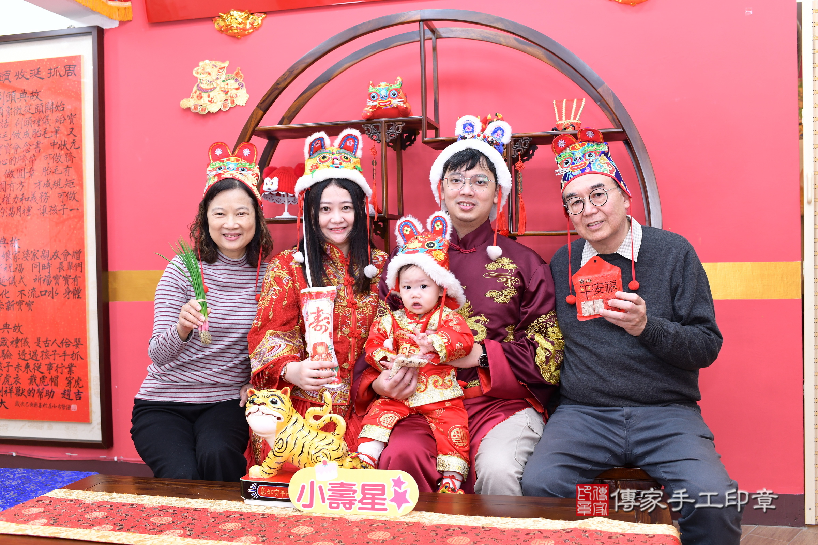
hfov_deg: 54.4
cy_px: 272
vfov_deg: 37.9
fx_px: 795
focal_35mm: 35
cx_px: 409
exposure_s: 1/200
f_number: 4.5
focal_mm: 35
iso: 800
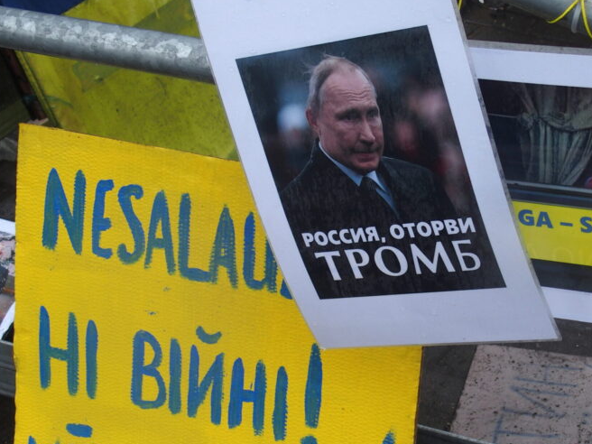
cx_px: 405
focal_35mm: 78
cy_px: 277
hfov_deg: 24.9
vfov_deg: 18.9
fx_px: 1334
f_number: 2.8
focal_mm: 10.8
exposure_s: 1/125
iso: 100
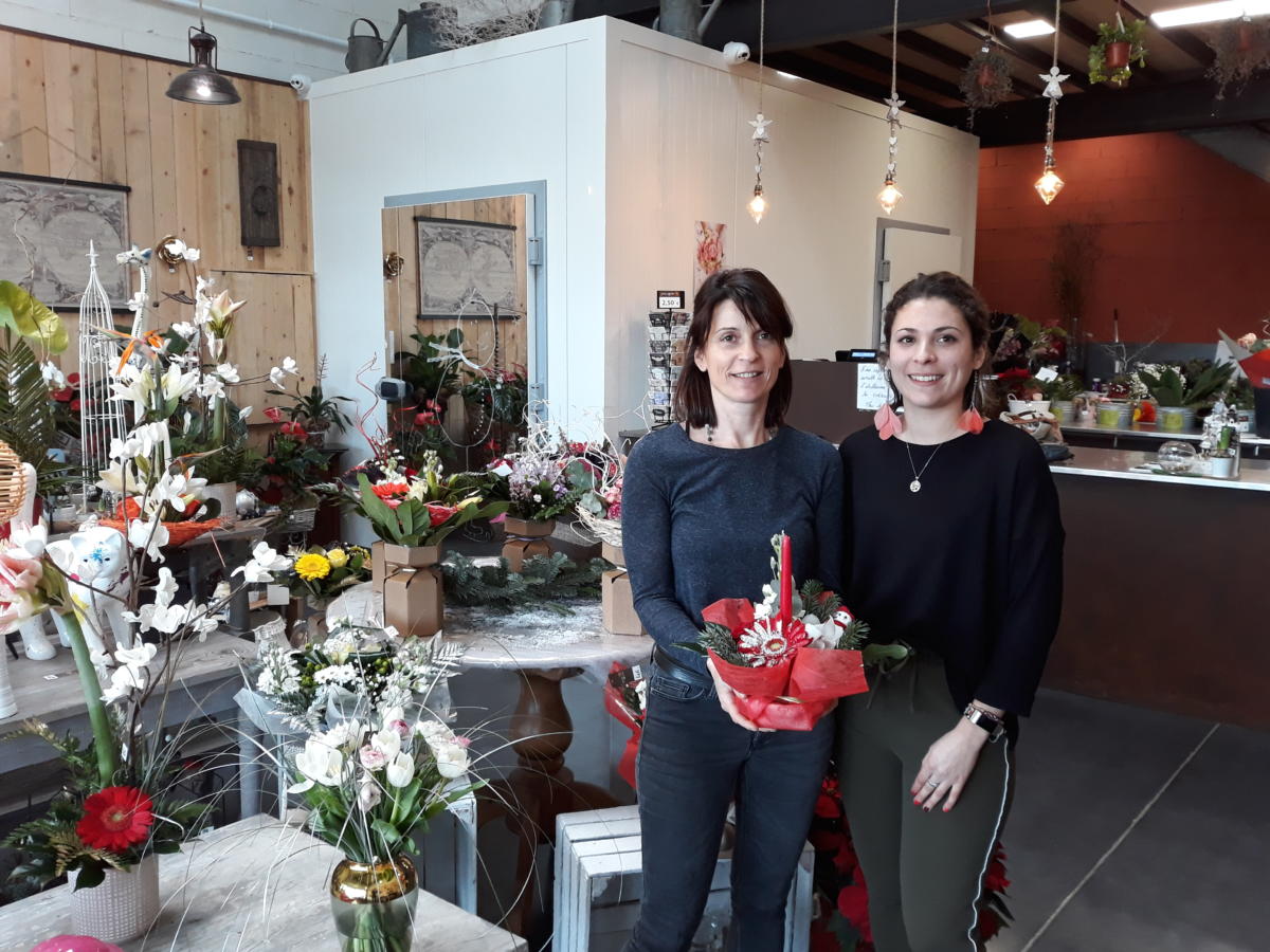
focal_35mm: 27
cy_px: 476
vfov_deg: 51.4
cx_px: 635
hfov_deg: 65.3
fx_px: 991
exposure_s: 1/50
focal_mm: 3.71
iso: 125
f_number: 1.7
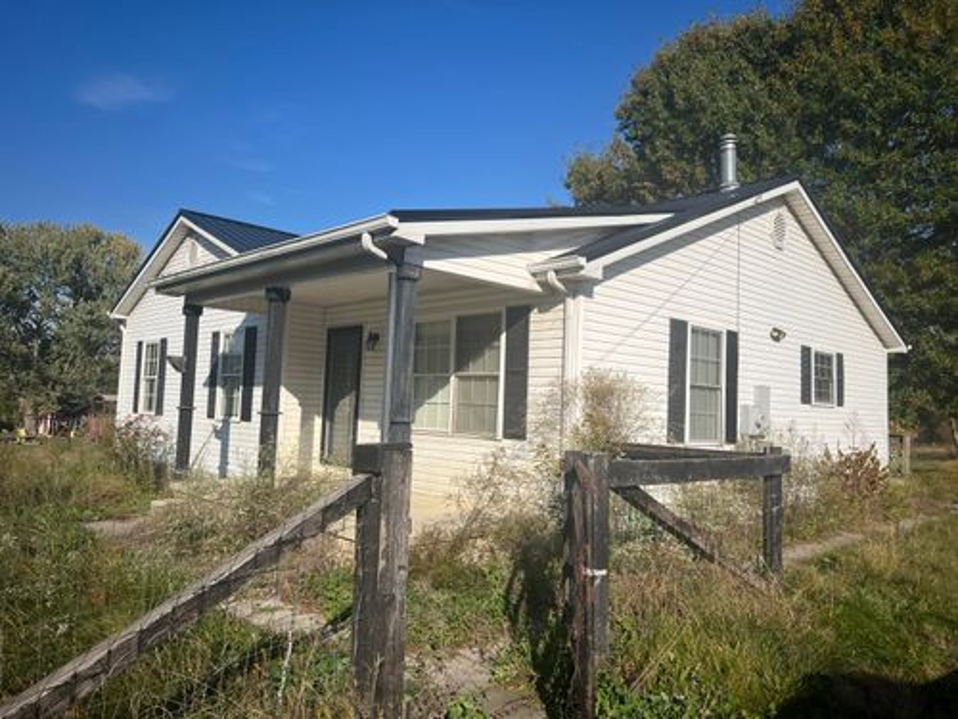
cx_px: 479
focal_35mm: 26
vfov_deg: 53.1
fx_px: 720
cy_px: 360
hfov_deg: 67.3
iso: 50
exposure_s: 1/6579
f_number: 1.5
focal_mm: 5.7
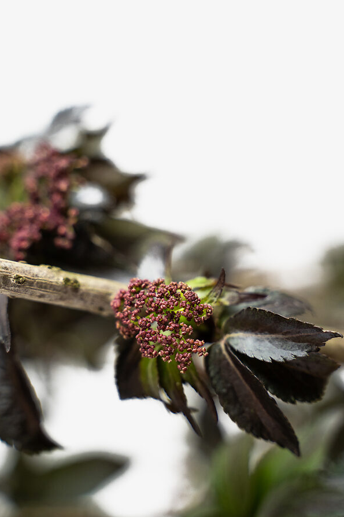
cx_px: 175
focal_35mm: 86
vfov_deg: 23.6
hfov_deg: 15.9
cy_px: 291
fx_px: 1233
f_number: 3.5
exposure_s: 1/250
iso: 640
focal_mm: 75
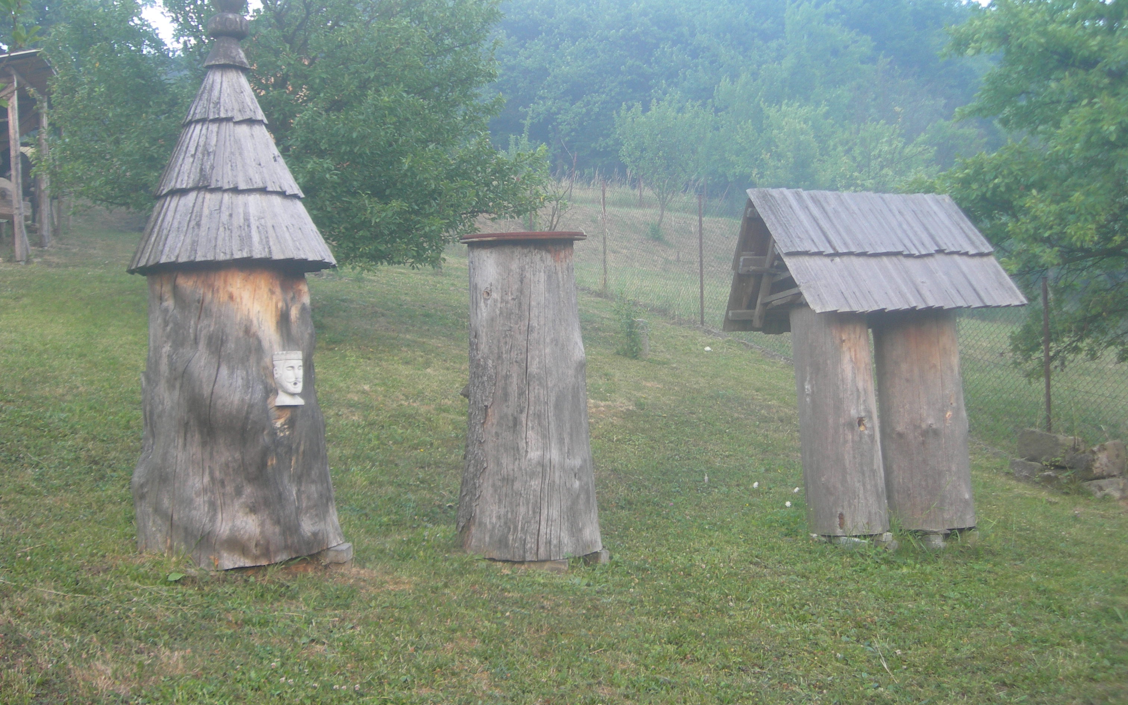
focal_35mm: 41
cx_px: 562
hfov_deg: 48.2
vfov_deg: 31.2
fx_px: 1260
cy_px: 324
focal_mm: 7.8
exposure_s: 1/35.2
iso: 50
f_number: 2.8
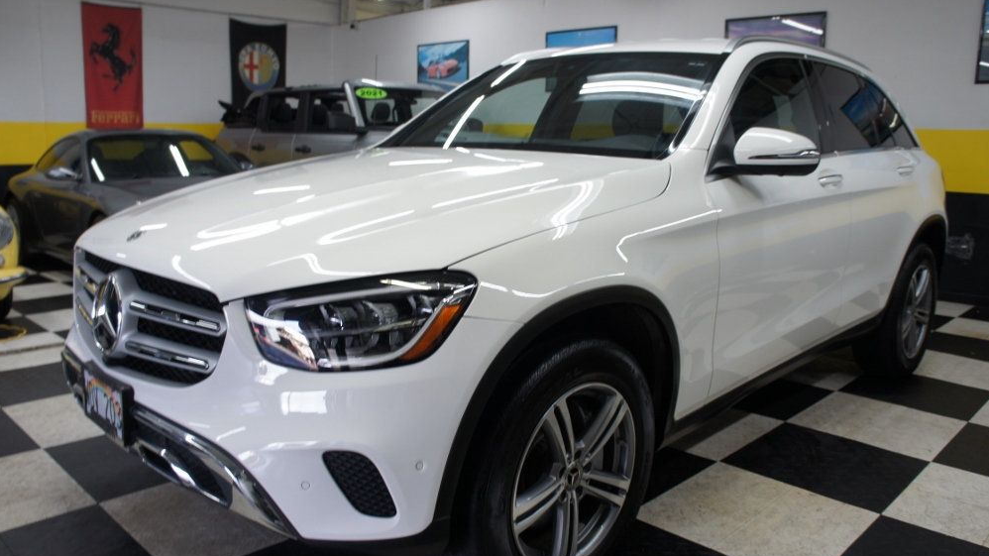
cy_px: 297
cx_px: 489
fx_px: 760
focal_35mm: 29
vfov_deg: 40.1
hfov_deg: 66.1
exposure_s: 1/40
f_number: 4
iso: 200
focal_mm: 18
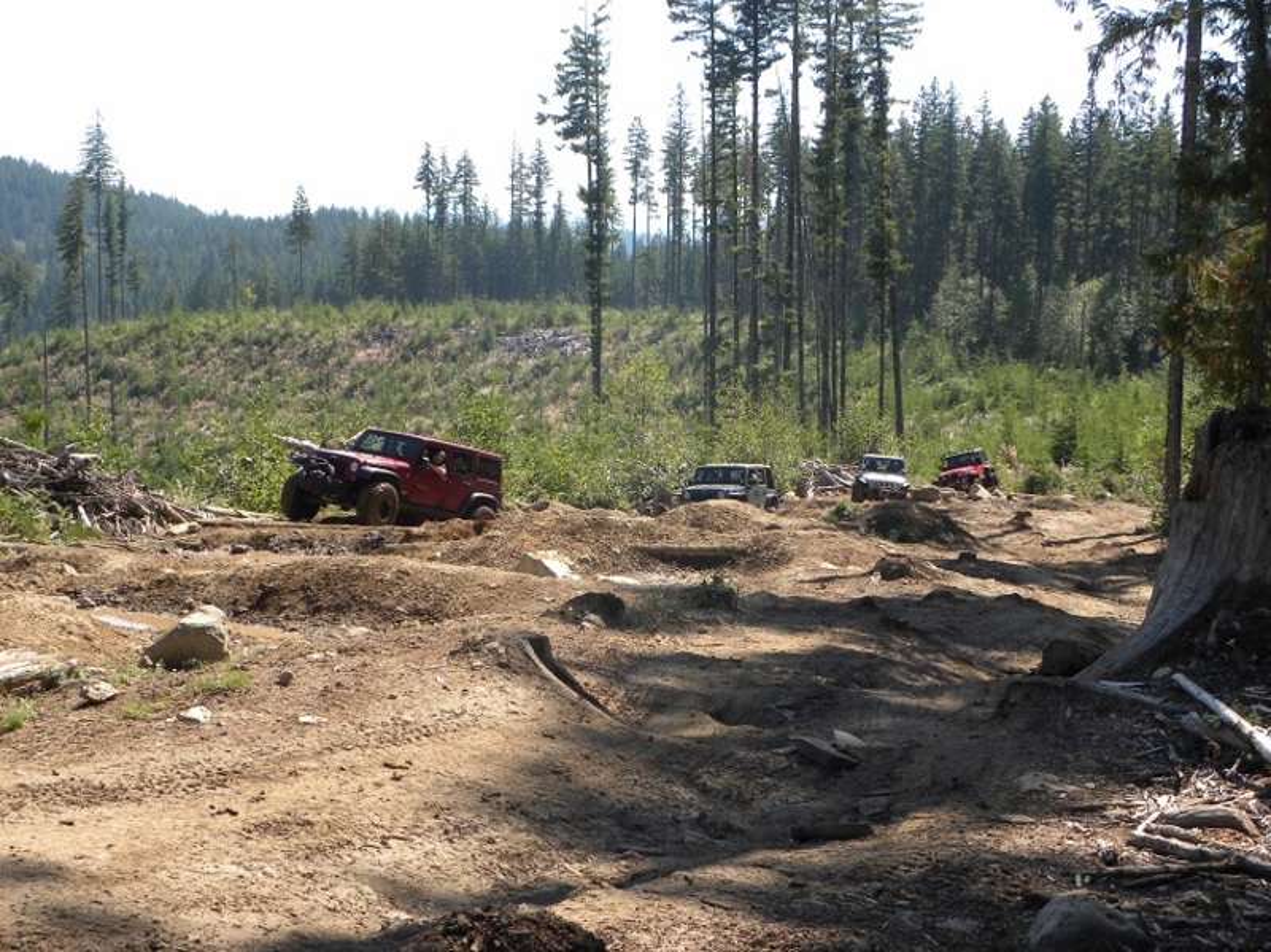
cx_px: 636
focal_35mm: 58
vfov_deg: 25.2
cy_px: 476
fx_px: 2128
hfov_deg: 33.3
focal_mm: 10.3
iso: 64
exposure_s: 1/240
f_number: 5
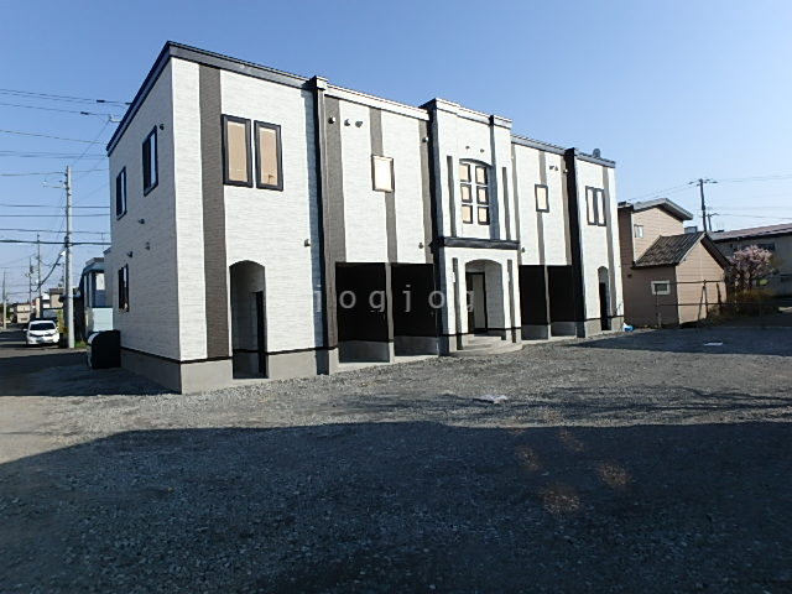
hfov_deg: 79.0
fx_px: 480
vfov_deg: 63.4
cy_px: 297
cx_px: 396
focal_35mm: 21
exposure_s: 1/500
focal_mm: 3.7
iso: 125
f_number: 6
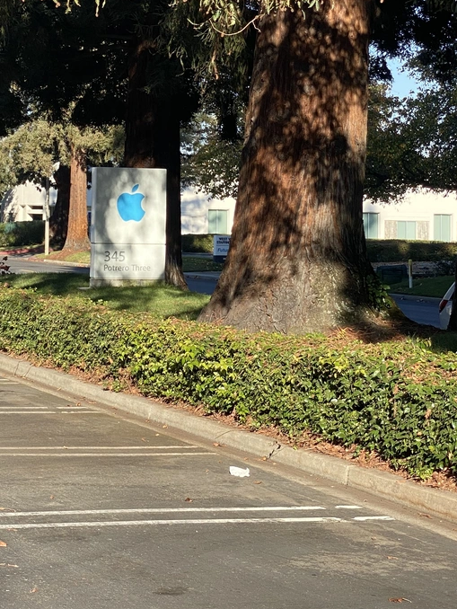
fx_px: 1618
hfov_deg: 16.0
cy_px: 155
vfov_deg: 21.1
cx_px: 88
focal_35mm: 92
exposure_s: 1/436
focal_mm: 6
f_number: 2
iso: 20
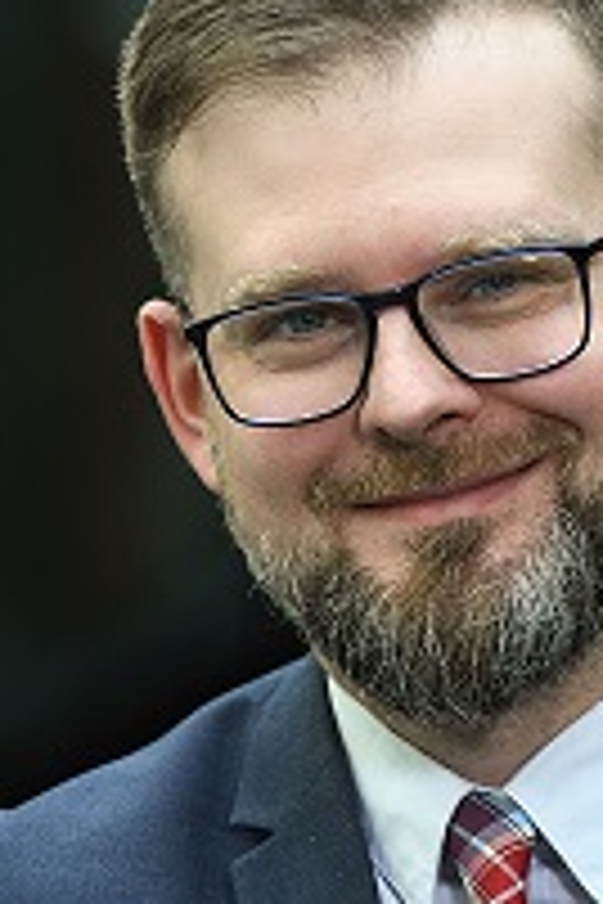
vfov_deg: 4.8
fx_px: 10702
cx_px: 432
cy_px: 459
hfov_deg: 3.2
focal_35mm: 426
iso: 1600
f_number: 7.1
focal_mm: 190
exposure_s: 1/200
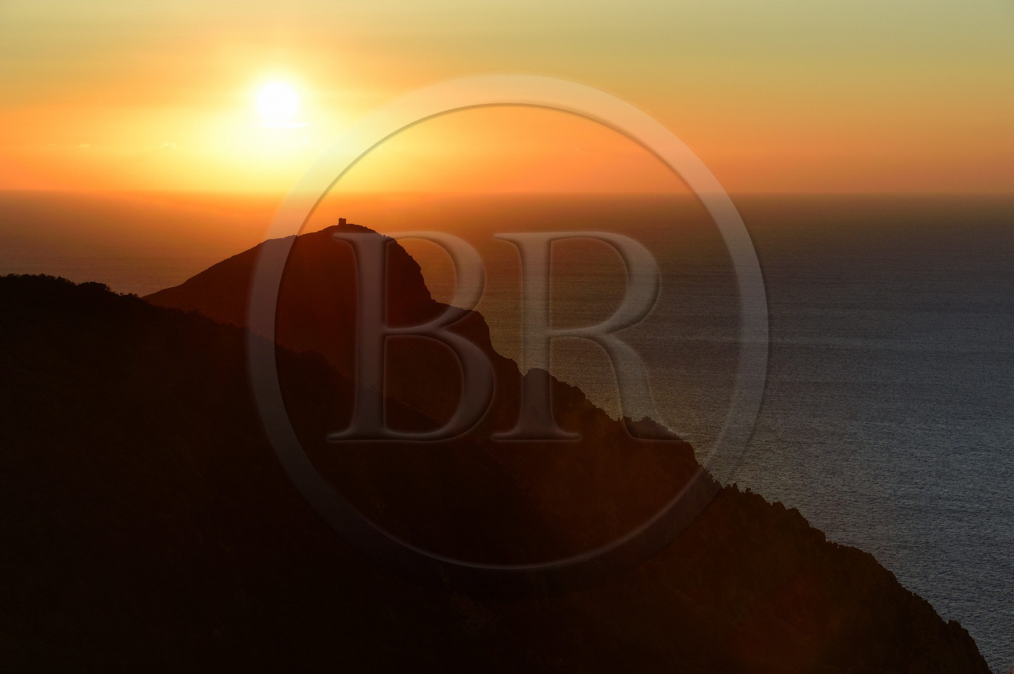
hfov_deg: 18.6
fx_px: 3096
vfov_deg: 12.4
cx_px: 507
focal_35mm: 110
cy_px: 337
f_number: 11
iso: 200
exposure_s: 1/250
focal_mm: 110
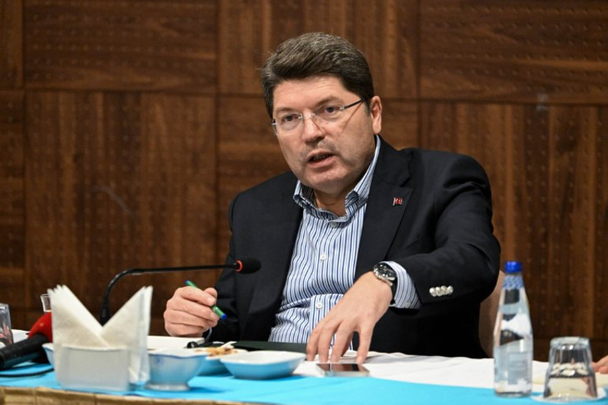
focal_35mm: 290
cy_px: 202
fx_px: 4896
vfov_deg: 4.7
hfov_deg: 7.1
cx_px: 304
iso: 12800
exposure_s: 1/160
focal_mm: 290
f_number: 5.6
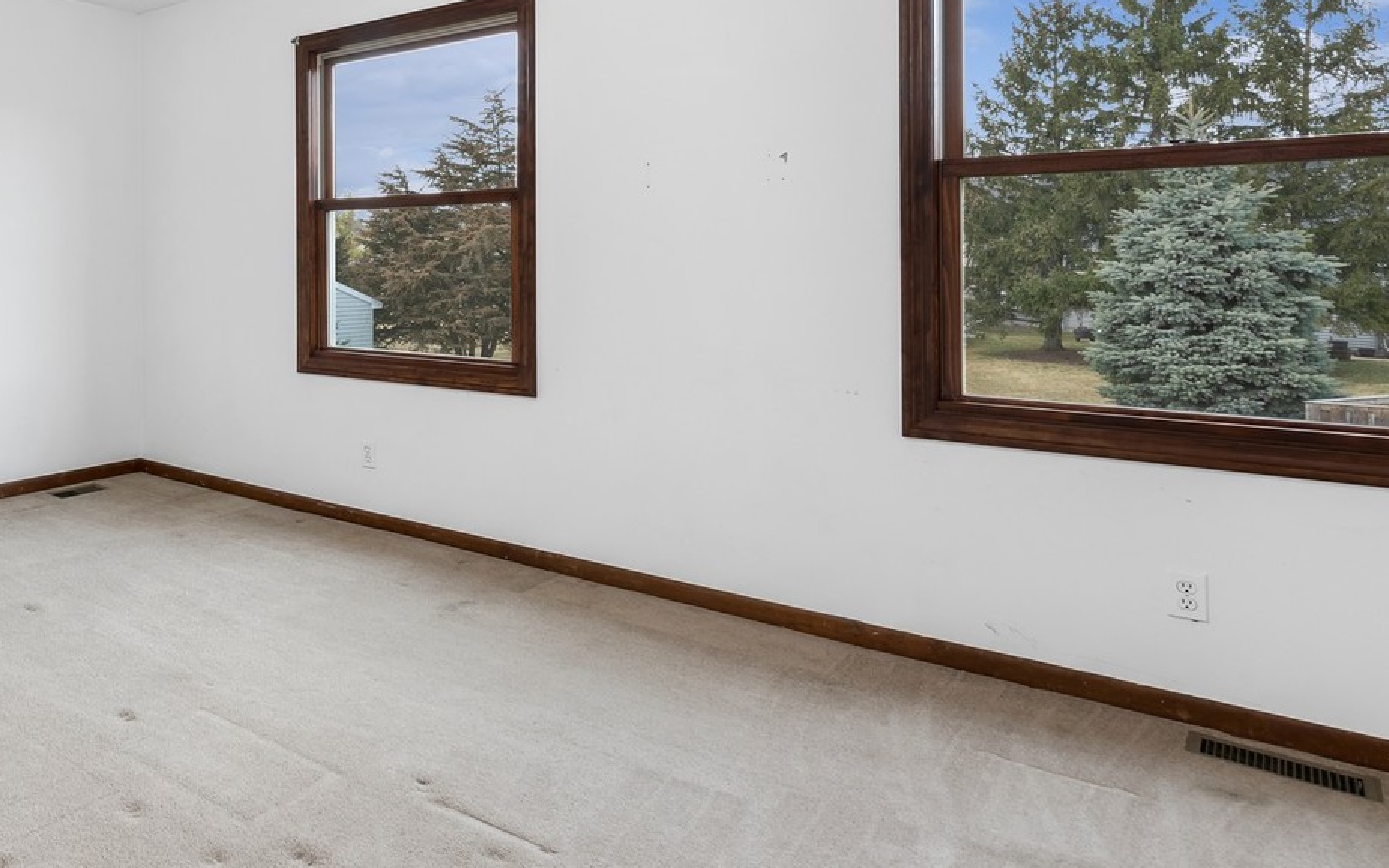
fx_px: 946
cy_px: 264
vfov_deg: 48.1
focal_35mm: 25
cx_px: 233
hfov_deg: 64.5
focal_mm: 14
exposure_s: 1/15
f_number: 9.5
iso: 200
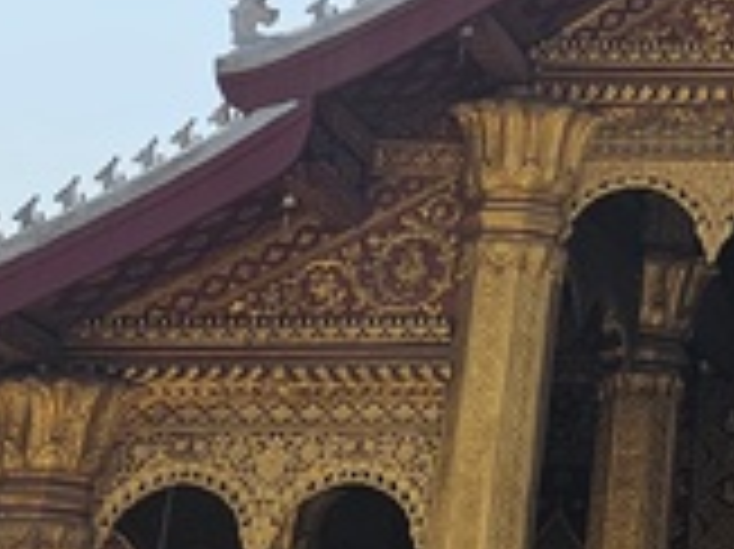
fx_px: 2394
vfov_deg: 12.8
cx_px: 1247
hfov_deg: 15.4
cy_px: -72
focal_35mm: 113
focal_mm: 6.3
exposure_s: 1/1022
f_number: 1.7
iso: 10
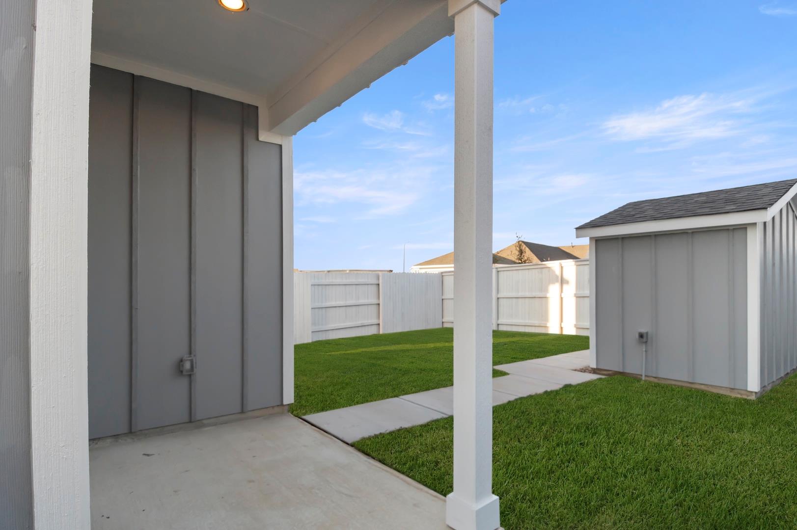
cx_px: 398
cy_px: 265
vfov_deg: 36.8
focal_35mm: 36
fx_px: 796
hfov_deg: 53.2
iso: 400
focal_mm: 24
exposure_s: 1/500
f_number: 8
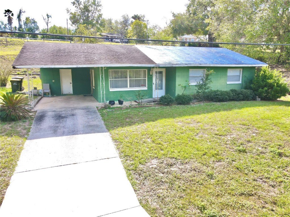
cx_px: 145
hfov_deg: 71.6
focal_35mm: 24
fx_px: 201
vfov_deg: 56.8
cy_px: 108
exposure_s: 1/180
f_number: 2.8
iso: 100
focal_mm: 4.5
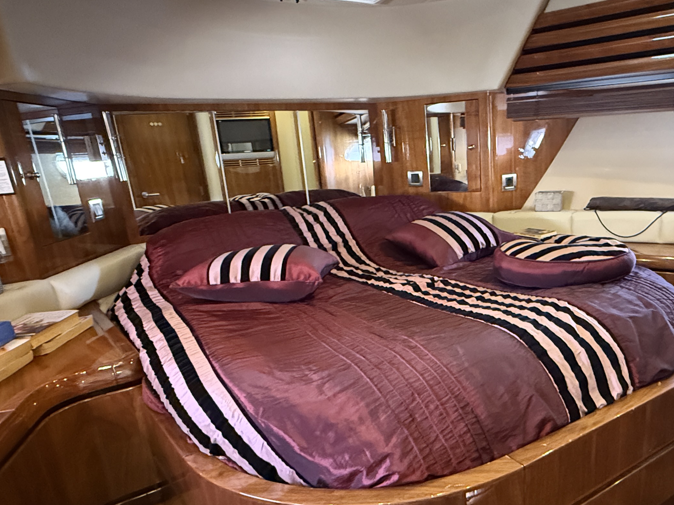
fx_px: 526
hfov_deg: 64.0
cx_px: 436
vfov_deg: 50.9
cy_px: 310
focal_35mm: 27
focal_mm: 2.22
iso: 1600
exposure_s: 1/40
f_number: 2.2
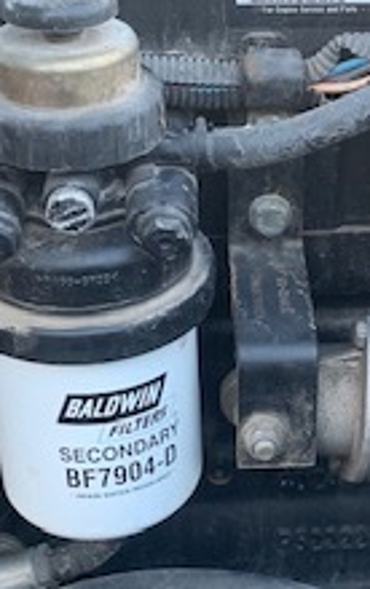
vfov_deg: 25.8
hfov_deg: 16.2
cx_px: 298
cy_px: 313
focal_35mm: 80
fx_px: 1287
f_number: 1.8
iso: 100
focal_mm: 4.25
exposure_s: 1/107
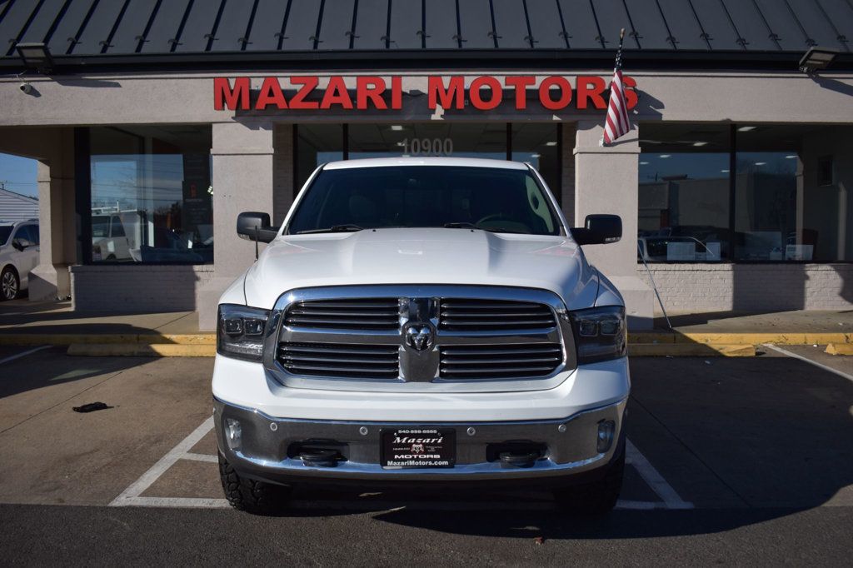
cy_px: 284
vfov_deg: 39.9
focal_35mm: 33
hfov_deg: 57.2
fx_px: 782
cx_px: 426
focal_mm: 22
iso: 200
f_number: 3.8
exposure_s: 1/4000
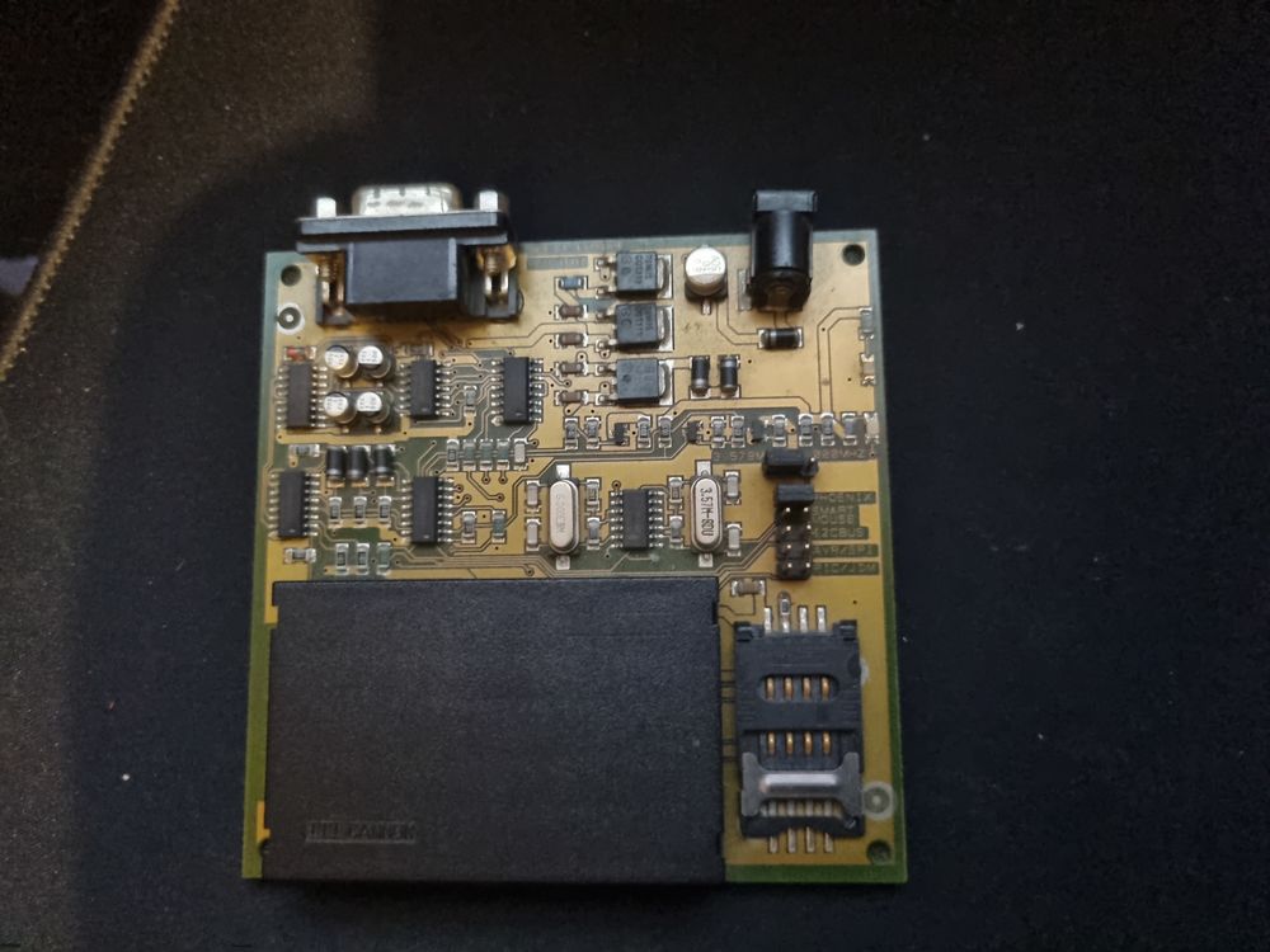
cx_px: 635
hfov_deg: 67.3
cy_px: 476
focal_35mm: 26
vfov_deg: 53.1
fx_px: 954
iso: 1600
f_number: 1.8
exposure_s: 1/20
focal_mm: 5.4
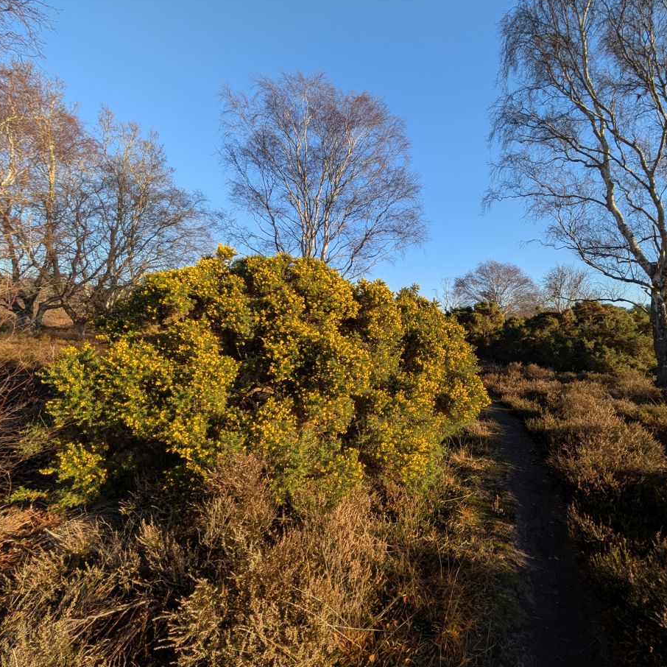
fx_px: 327
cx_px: 389
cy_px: 327
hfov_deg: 90.3
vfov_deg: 91.1
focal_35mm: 15
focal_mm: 2.02
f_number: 1.7
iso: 52
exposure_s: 1/1582
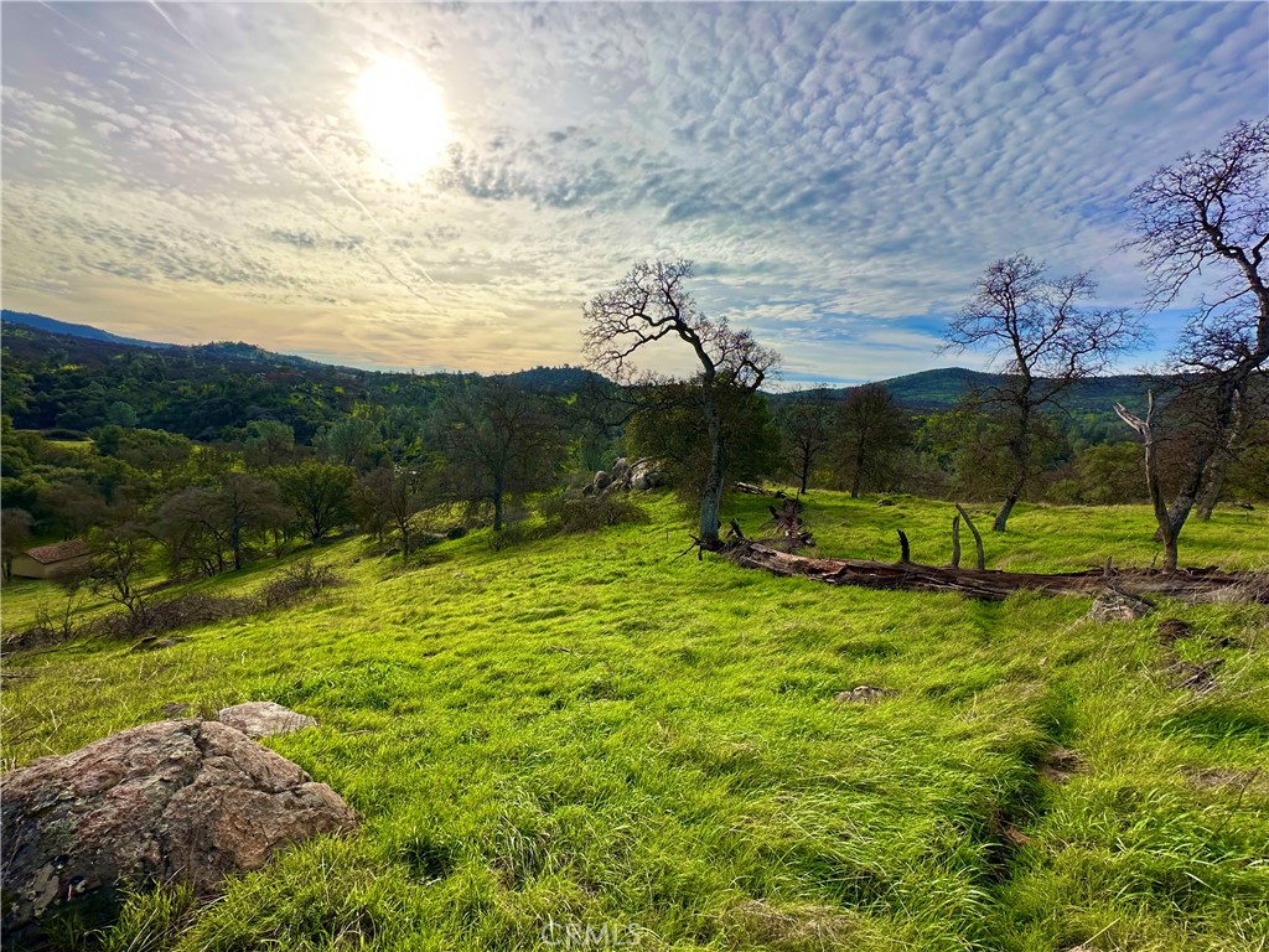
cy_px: 476
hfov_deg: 102.1
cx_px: 634
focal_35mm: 14
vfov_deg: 85.7
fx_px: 513
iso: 50
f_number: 2.2
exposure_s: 1/2506
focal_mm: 2.22
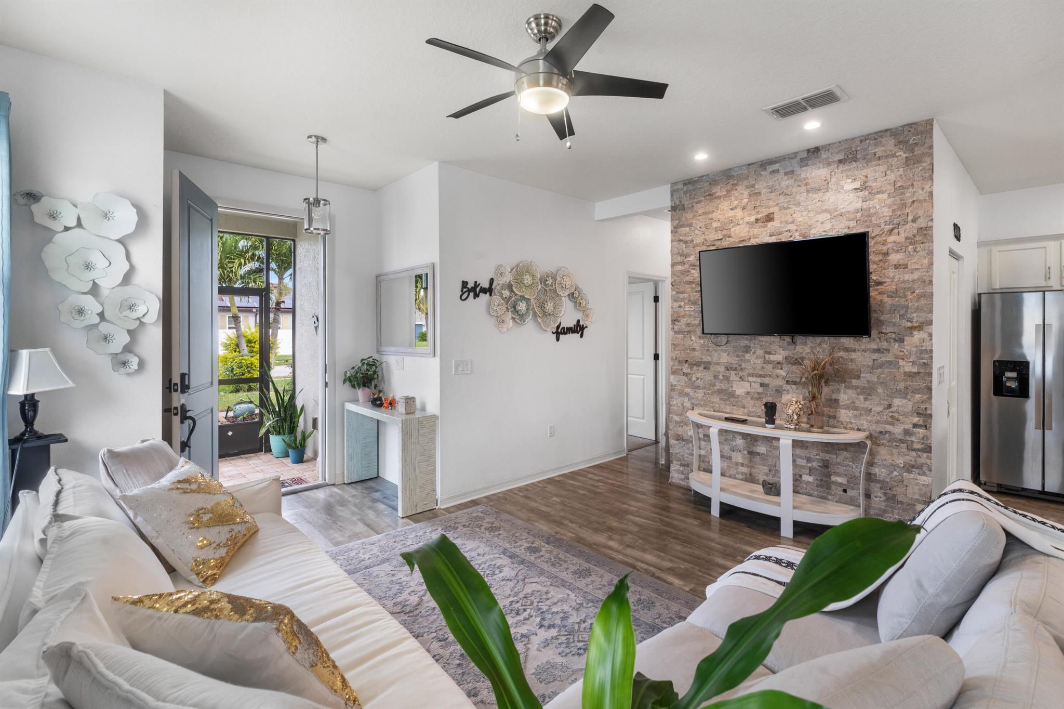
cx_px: 532
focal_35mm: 16
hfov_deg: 96.4
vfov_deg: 73.4
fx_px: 476
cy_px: 354
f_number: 10
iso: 800
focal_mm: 16.1
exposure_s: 1/25
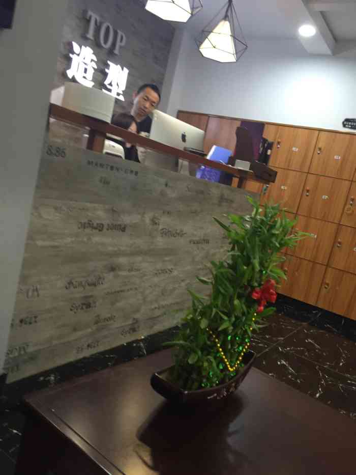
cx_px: 178
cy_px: 238
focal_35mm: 29
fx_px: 398
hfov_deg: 48.2
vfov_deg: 61.7
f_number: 2.2
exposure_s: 1/33
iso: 125
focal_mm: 4.15
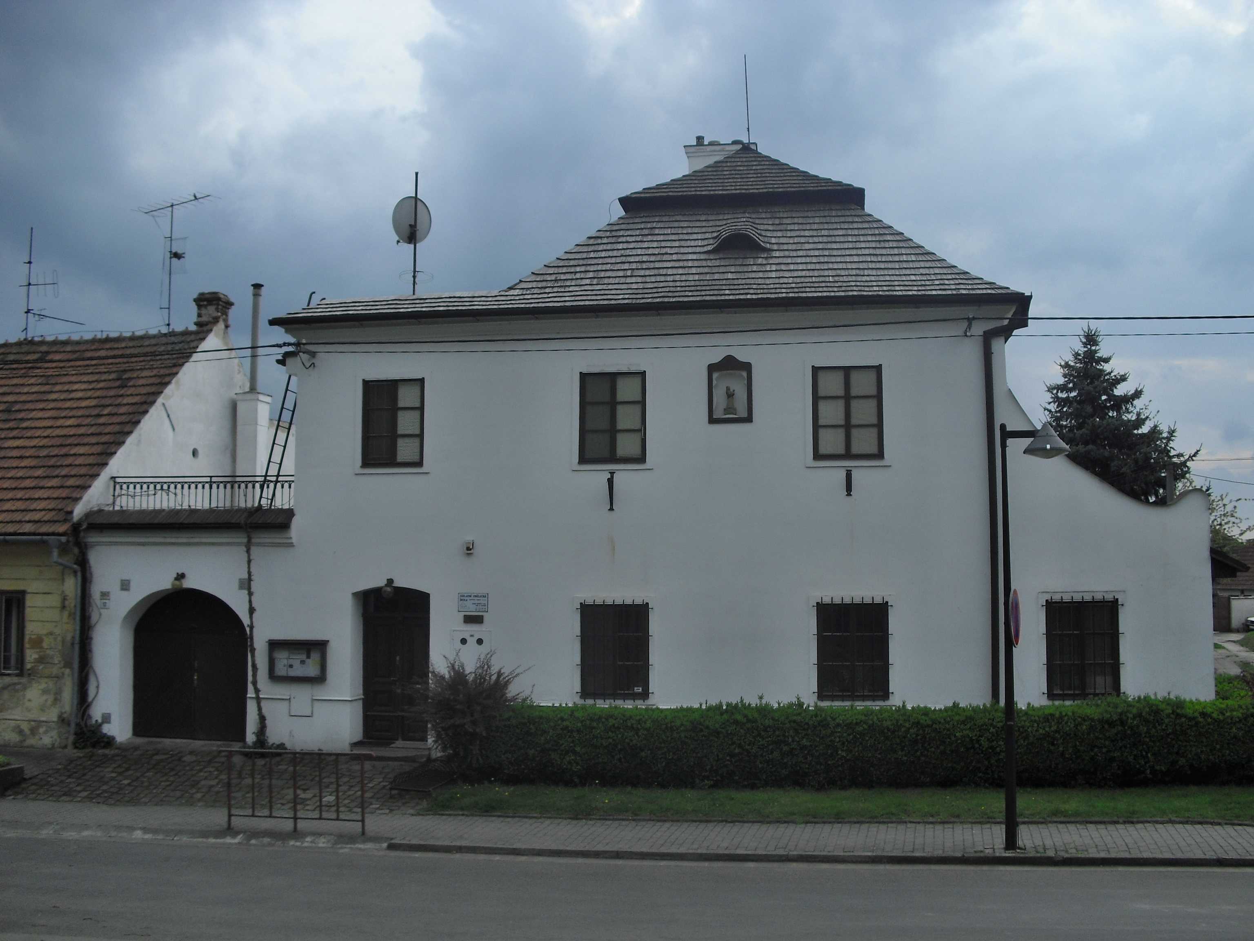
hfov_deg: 51.4
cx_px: 627
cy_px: 470
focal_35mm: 36
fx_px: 1304
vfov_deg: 39.7
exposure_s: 1/160
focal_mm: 6.3
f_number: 7.8
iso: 64
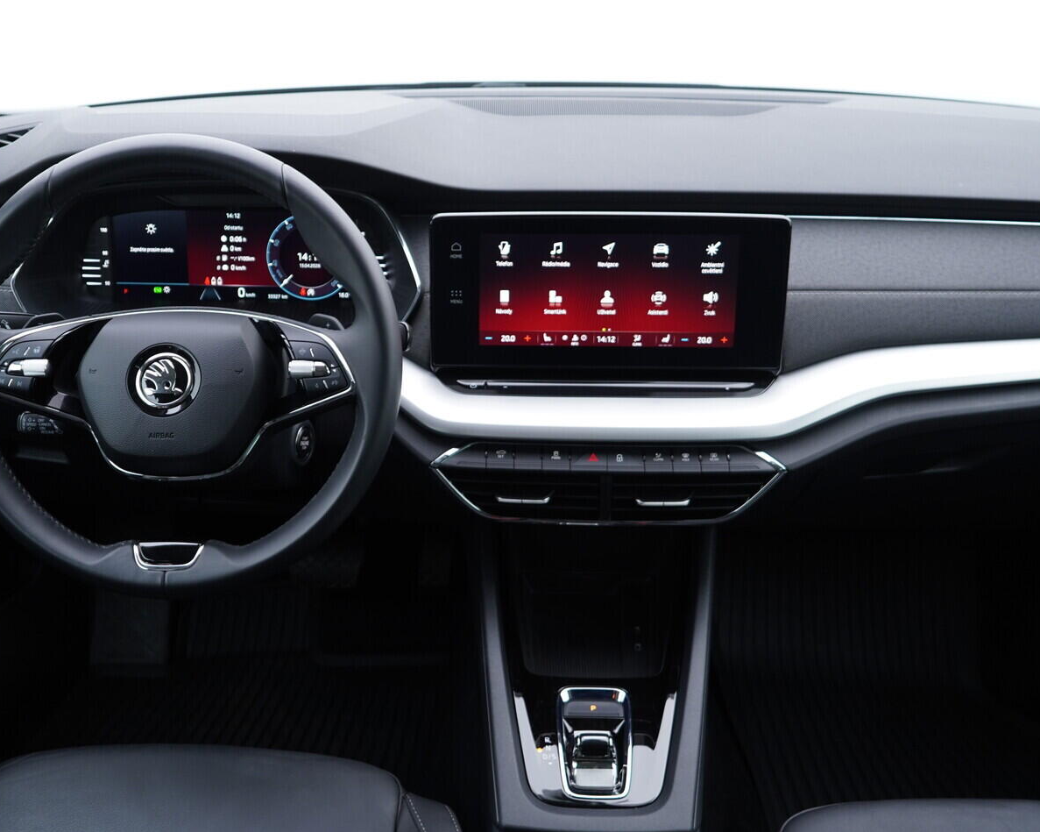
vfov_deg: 36.5
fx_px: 1262
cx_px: 449
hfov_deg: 44.7
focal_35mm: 41
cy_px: 413
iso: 200
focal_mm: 24
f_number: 2.8
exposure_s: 1/40
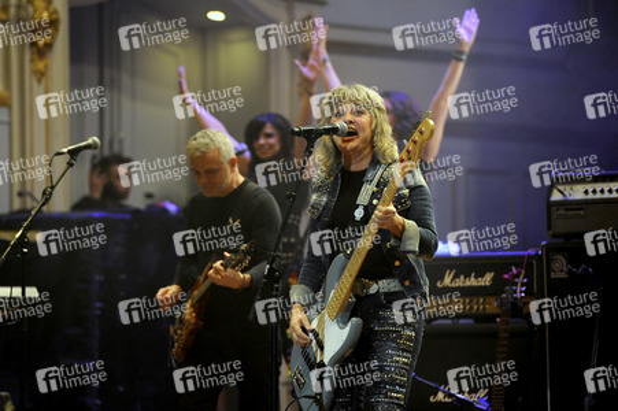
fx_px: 3431
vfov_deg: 6.9
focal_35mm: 200
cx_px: 309
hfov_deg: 10.3
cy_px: 206
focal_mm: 200
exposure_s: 1/200
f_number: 3.5
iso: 1600
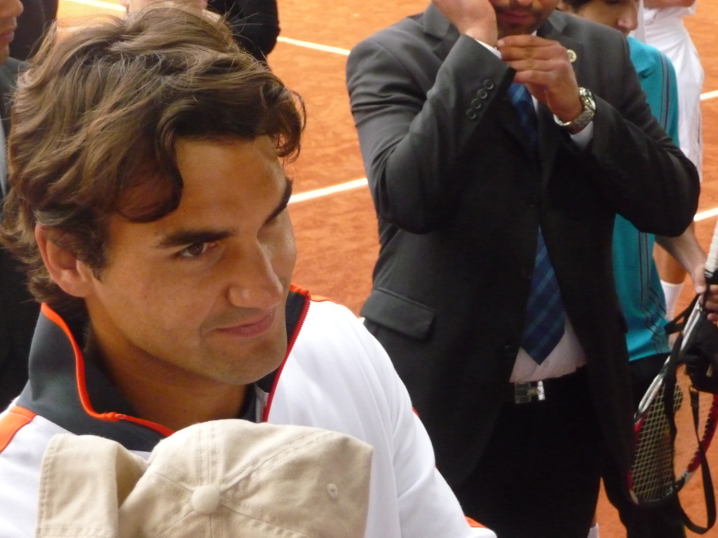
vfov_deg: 17.6
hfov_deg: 23.3
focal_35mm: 84
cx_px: 359
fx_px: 1742
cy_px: 269
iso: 800
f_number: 4.7
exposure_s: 1/400
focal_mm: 14.2
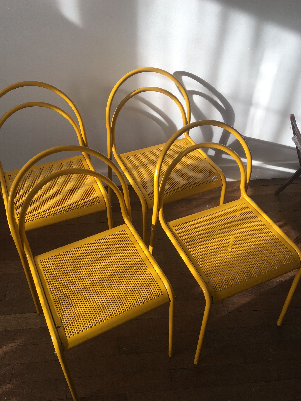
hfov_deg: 45.4
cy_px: 205
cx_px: 147
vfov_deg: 58.3
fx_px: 359
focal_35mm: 31
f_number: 2.2
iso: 25
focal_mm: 4.15
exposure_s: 1/147
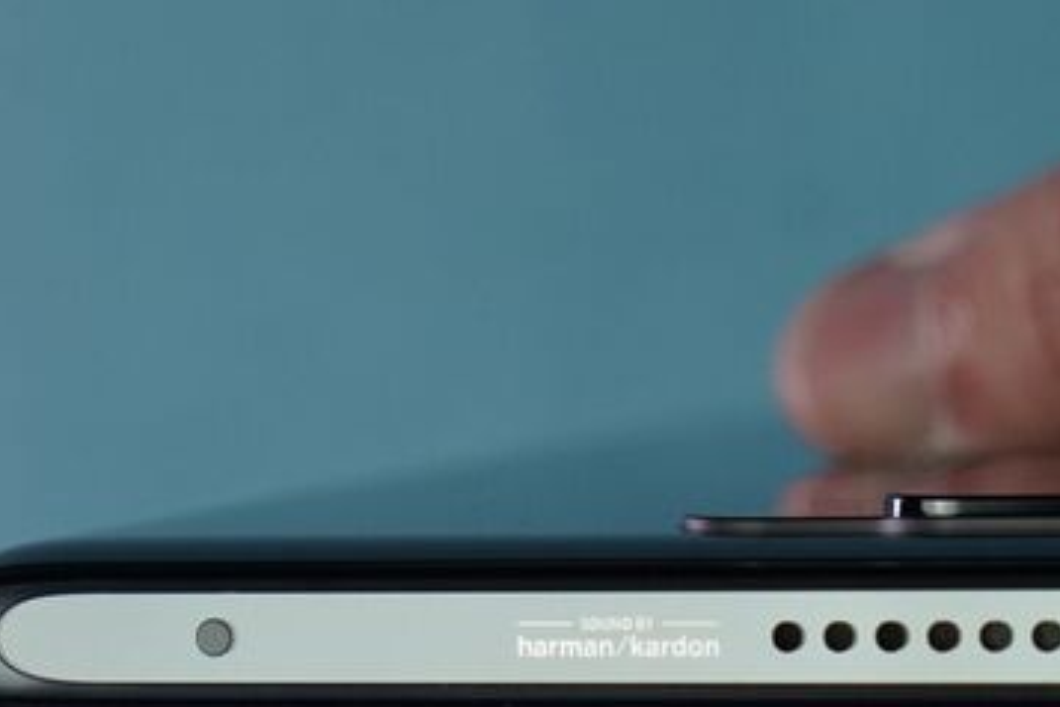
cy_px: 648
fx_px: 3003
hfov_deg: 20.0
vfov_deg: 13.3
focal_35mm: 102
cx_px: 704
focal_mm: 44
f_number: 6.3
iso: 640
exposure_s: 1/200
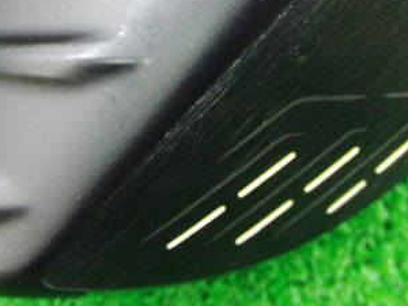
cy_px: -10
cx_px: 257
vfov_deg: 18.1
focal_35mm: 79
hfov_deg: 24.6
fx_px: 931
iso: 400
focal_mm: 6.42
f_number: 3.6
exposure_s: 1/8
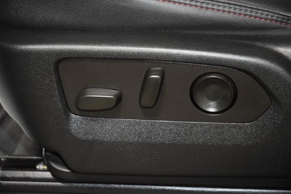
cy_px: 97
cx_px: 146
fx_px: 849
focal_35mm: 105
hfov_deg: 19.5
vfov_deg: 13.0
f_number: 4.5
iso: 3200
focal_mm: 70
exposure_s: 1/50
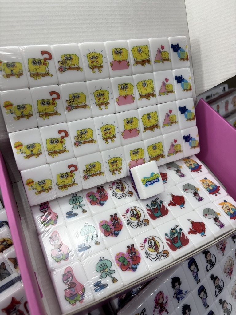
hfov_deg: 53.1
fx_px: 236
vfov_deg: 67.3
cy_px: 158
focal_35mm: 26
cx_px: 118
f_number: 1.6
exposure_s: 1/782
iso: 50
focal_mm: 5.96
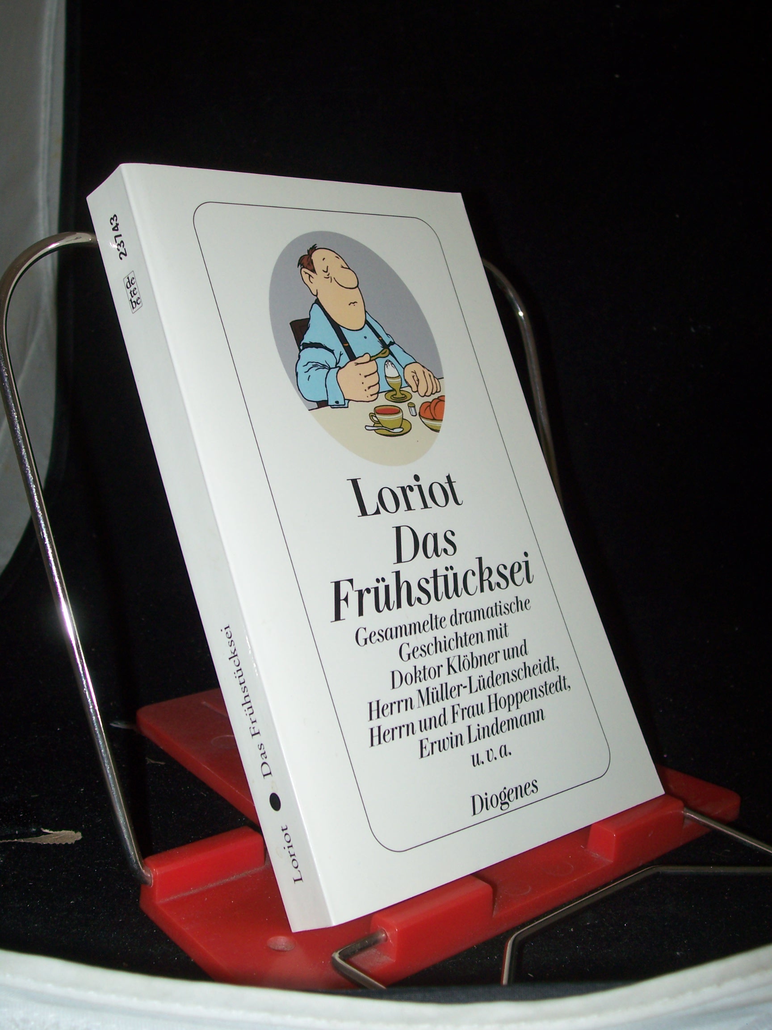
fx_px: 1249
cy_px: 515
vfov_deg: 44.8
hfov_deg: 34.3
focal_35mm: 42
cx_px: 386
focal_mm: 7
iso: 80
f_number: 2.8
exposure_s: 1/60
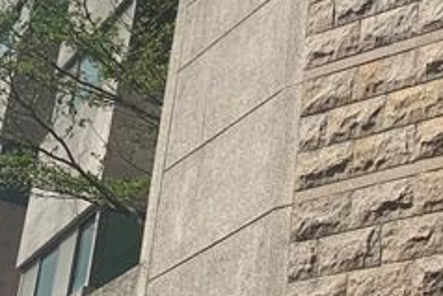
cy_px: -203
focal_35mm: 109
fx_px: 1342
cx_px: 329
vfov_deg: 11.8
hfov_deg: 18.6
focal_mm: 4.25
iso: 25
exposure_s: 1/5405
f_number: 1.8
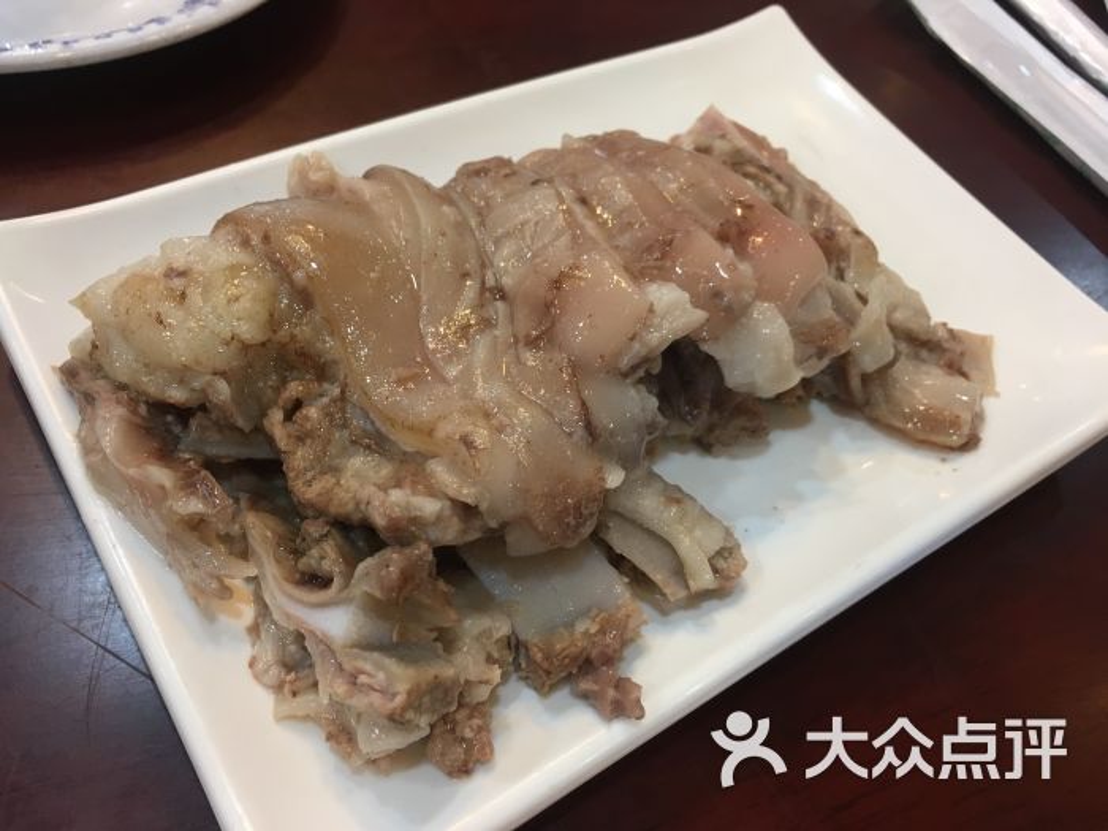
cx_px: 554
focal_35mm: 29
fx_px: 928
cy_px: 416
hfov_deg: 61.7
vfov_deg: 48.2
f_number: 2.2
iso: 100
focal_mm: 4.15
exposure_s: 1/33
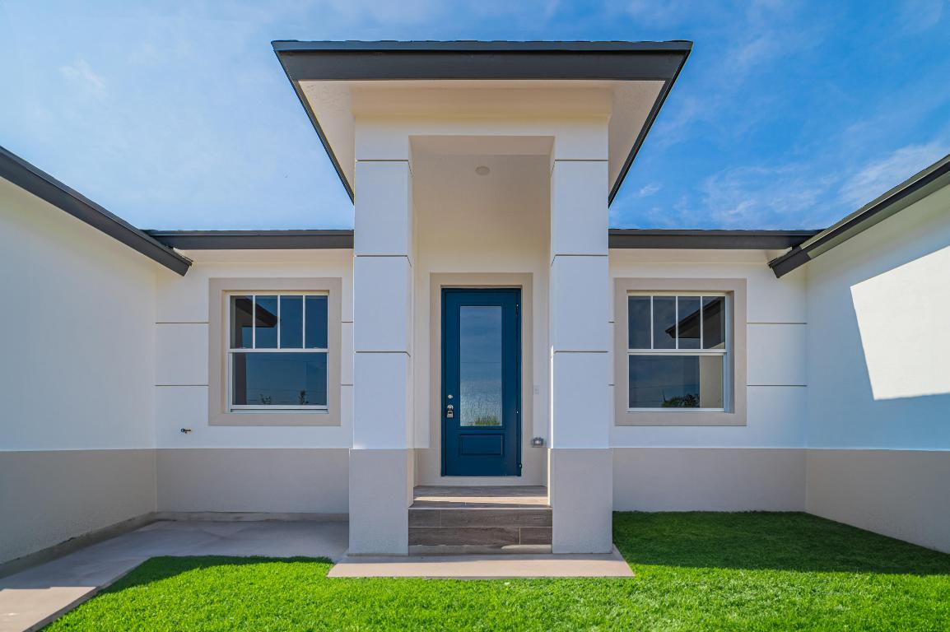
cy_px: 316
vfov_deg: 81.1
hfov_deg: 104.3
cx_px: 475
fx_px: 369
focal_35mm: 14
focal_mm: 14
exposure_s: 1/4000
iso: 320
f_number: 8
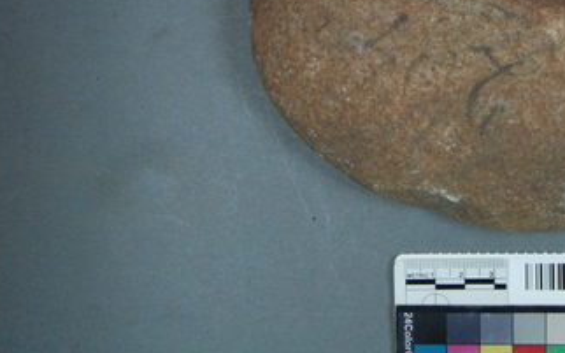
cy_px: 55
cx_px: 466
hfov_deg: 27.6
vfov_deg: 17.6
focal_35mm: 73
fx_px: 1124
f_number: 25
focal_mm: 28
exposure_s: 1/30
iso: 1600
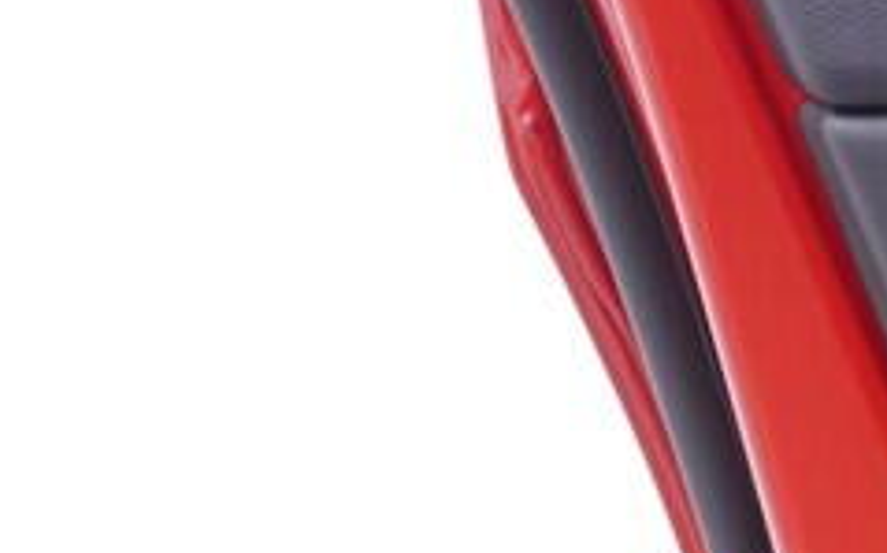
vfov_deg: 5.8
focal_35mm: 221
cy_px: 935
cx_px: 2646
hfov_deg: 8.1
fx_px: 5339
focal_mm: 24
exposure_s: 1/40
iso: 160
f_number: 2.8
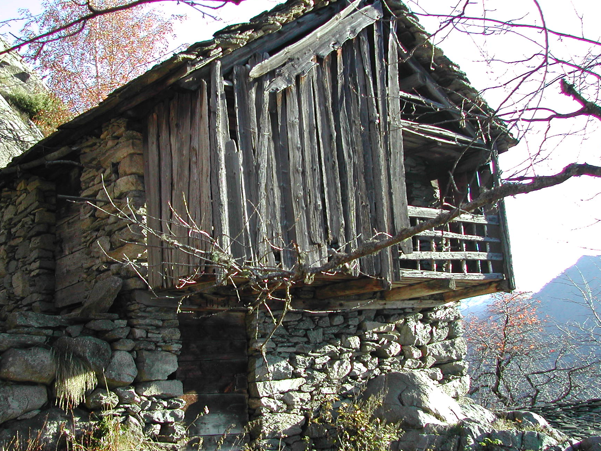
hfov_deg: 41.9
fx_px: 781
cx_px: 252
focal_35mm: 45
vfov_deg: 32.2
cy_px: 215
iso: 100
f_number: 2.8
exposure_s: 1/256
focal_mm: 8
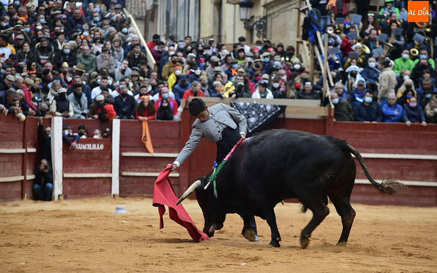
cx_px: 219
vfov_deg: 6.4
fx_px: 2441
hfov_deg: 10.2
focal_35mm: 205
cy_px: 138
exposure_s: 1/320
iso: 1000
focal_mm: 200
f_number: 4.5
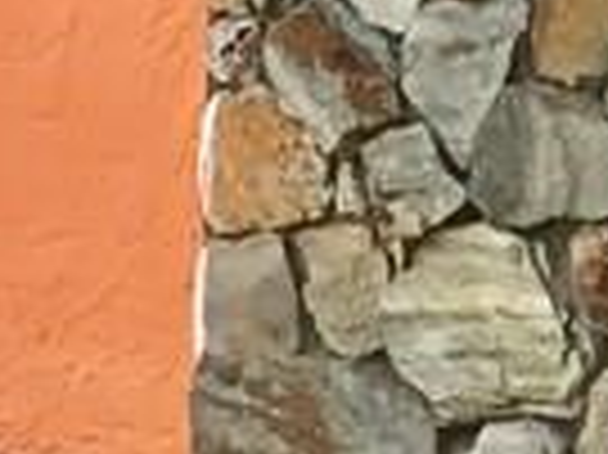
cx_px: -1630
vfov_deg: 6.9
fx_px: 3720
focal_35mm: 212
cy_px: -112
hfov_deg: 7.4
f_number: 1.8
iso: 20
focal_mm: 3.99
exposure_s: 1/665
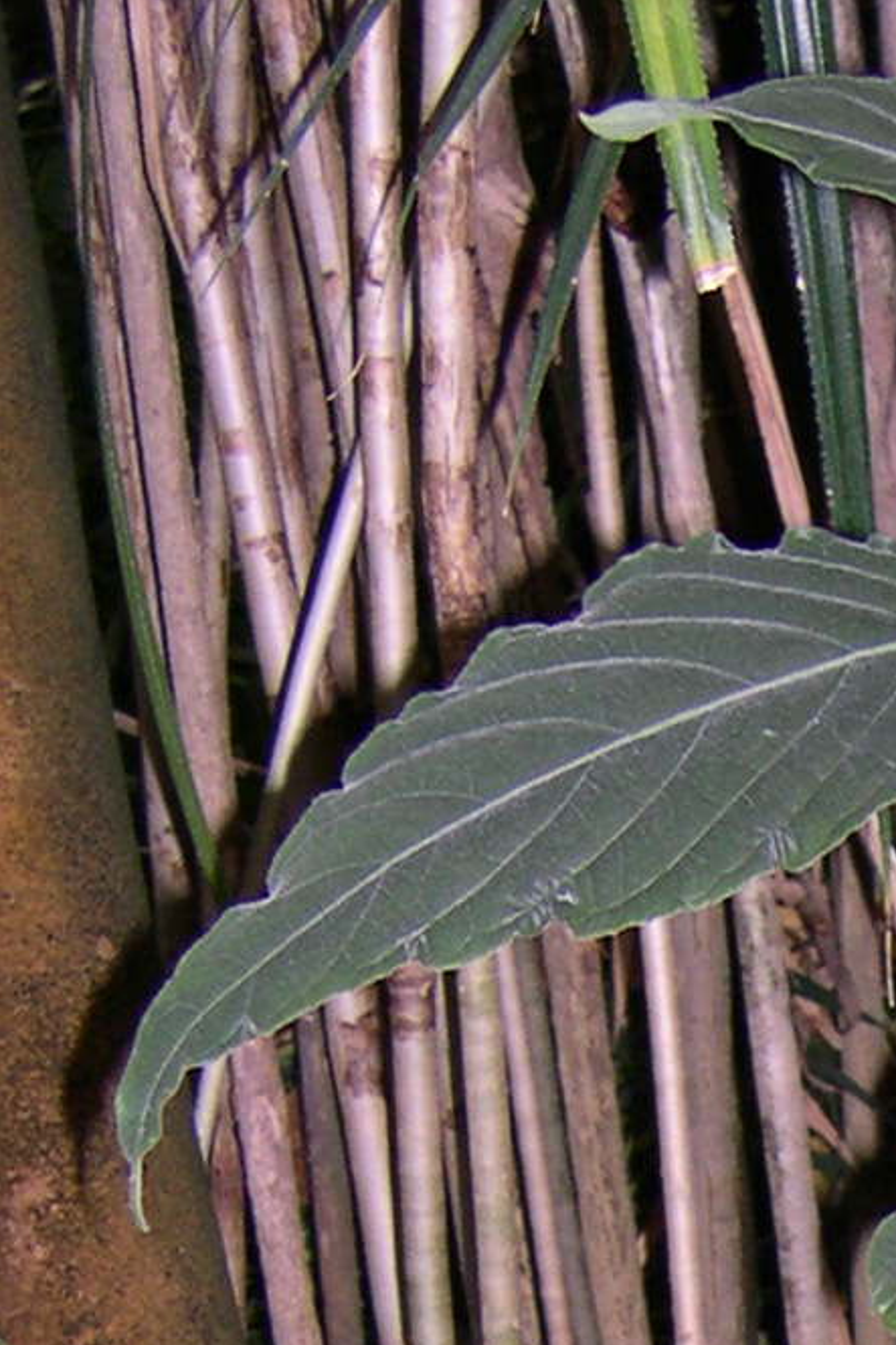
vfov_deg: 13.9
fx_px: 5042
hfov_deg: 9.7
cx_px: 1592
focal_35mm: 135
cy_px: 2229
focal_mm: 8
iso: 100
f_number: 2.8
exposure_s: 1/60
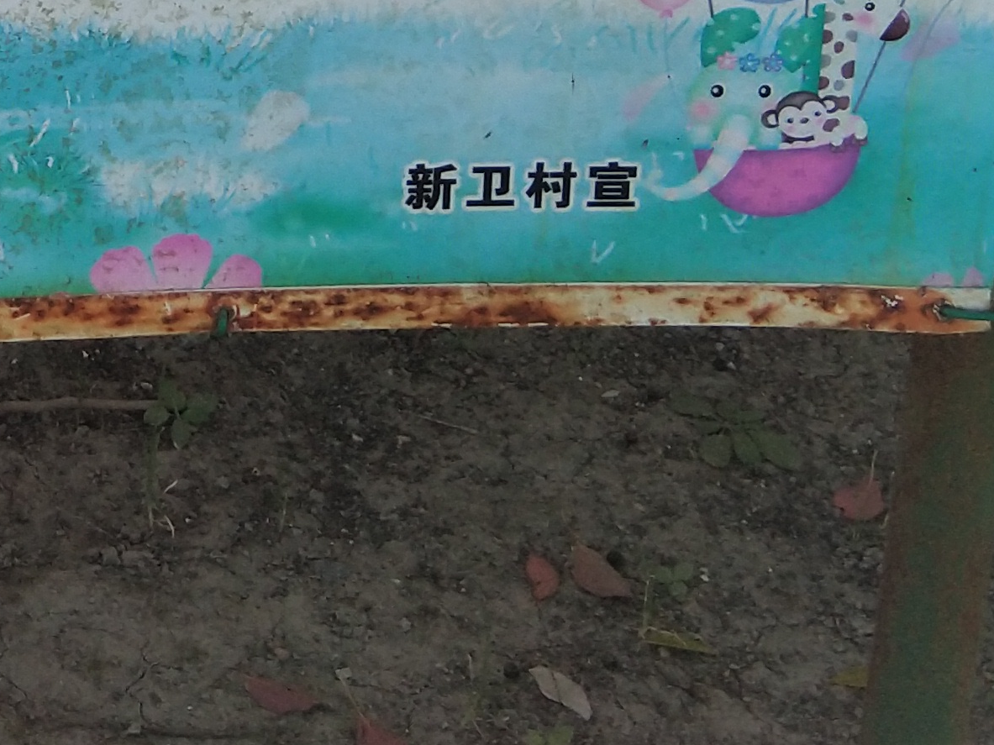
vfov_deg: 12.6
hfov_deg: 17.3
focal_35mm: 109
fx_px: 3130
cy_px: -532
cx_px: -147
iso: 50
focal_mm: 3.69
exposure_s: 1/234
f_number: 2.2
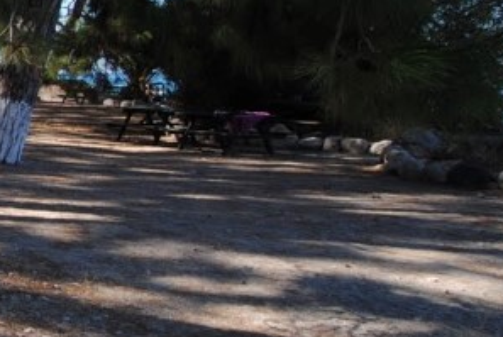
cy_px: 93
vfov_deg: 23.3
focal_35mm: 58
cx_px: -211
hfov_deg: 26.8
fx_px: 812
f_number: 6.3
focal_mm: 10
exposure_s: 1/160
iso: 100
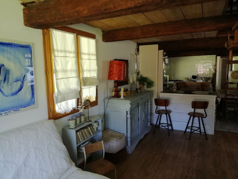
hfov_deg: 67.3
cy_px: 90
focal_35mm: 26
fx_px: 179
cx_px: 119
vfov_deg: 53.1
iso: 160
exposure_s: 1/33.3
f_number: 2.2
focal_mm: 3.21
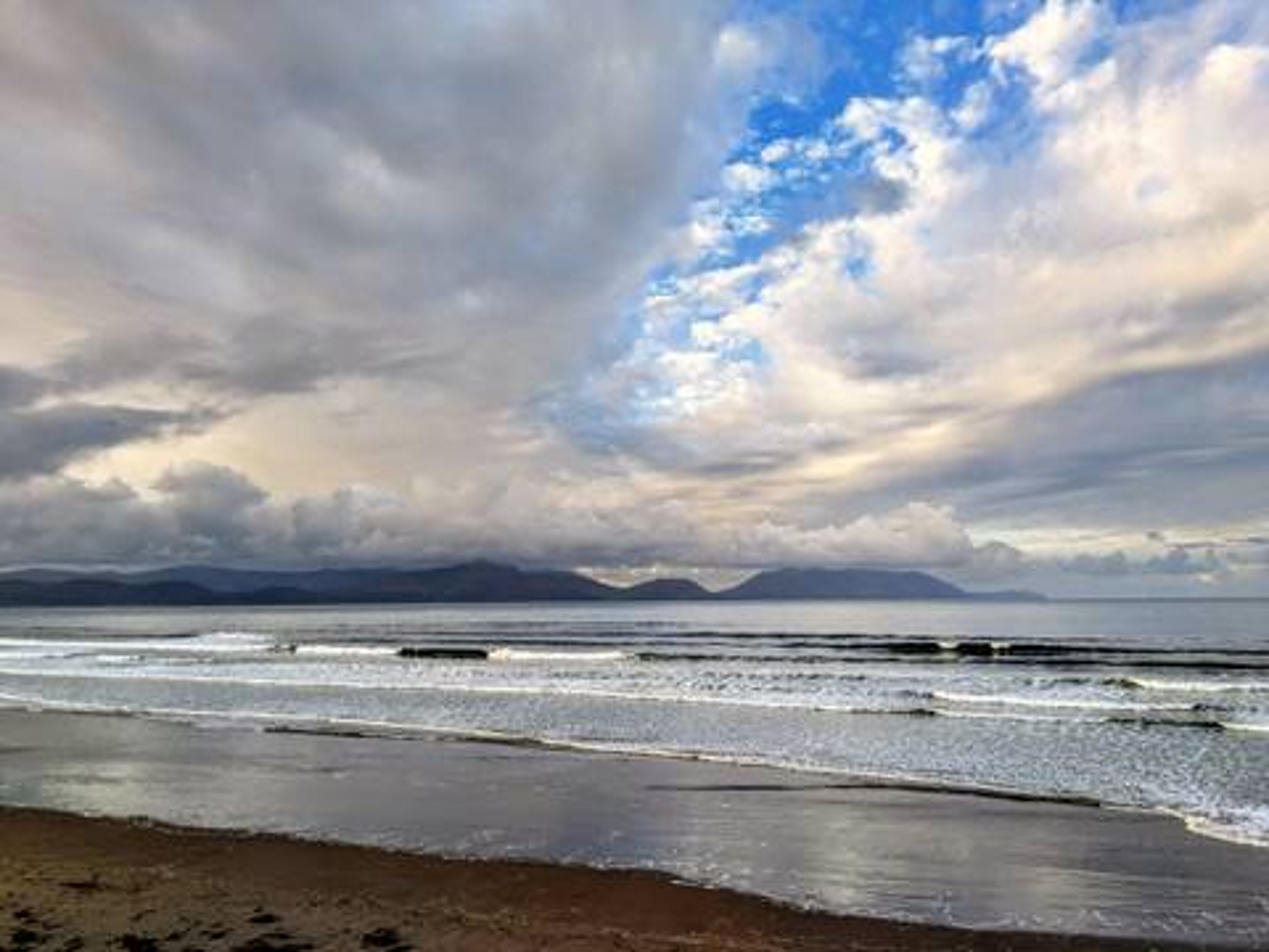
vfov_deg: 54.9
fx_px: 916
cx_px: 634
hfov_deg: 69.4
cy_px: 476
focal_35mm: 25
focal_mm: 5.43
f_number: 1.89
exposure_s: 1/582
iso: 61
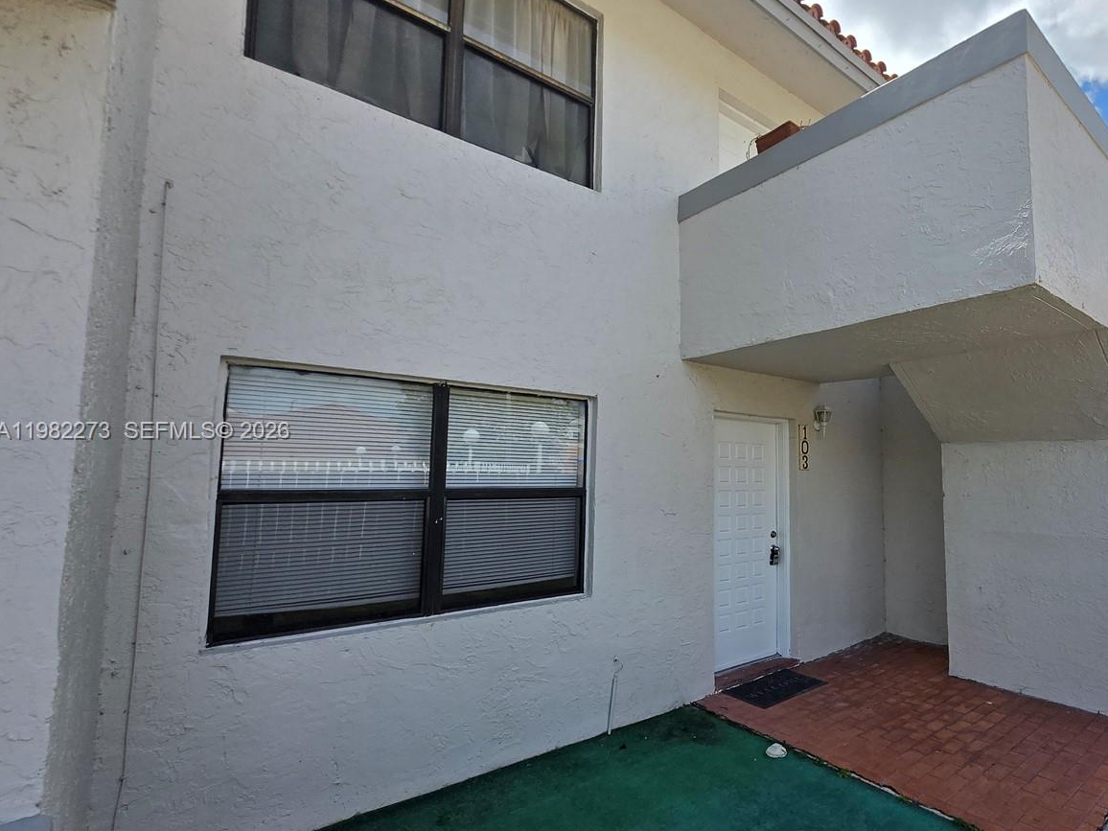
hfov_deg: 84.0
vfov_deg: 71.6
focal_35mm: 18
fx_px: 576
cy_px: 432
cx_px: 758
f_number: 2.2
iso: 25
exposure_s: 1/1129
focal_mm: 1.7
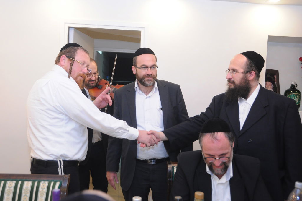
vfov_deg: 34.1
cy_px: 100
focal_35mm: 39
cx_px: 151
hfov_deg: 49.6
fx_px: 327
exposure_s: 1/80
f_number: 3.8
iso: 1000
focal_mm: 26
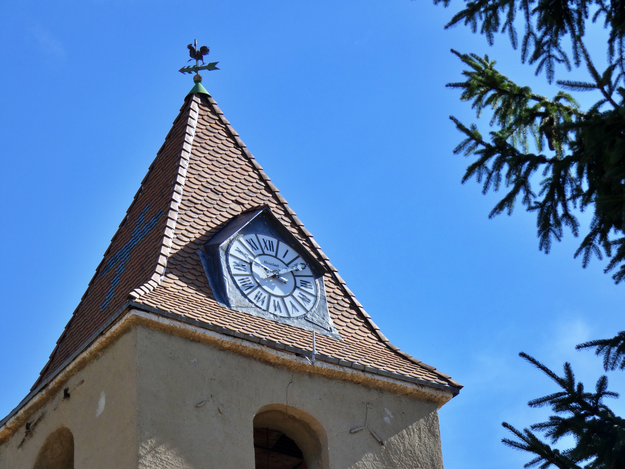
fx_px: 3124
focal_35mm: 173
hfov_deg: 11.4
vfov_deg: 8.6
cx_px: 312
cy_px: 234
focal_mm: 30.9
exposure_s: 1/400
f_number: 5.6
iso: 80
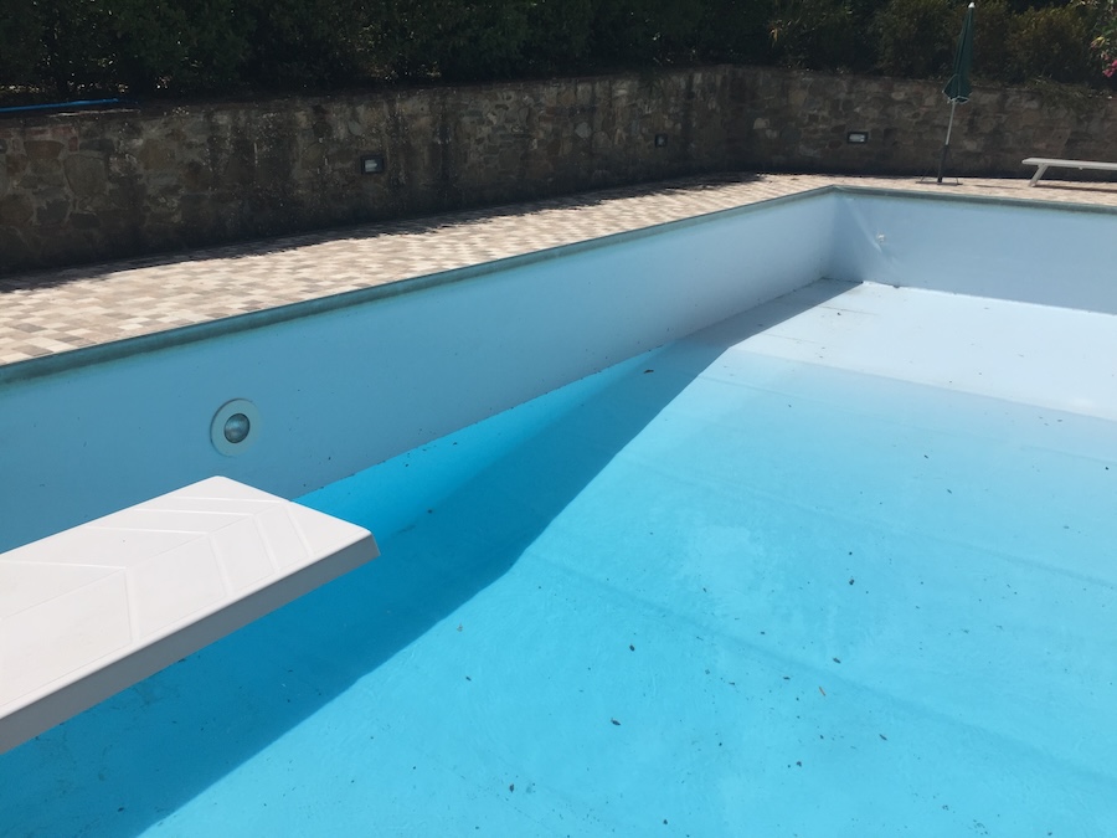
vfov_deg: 48.2
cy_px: 419
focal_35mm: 29
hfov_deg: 61.7
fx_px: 936
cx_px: 558
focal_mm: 4.15
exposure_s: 1/6623
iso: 32
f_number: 2.2
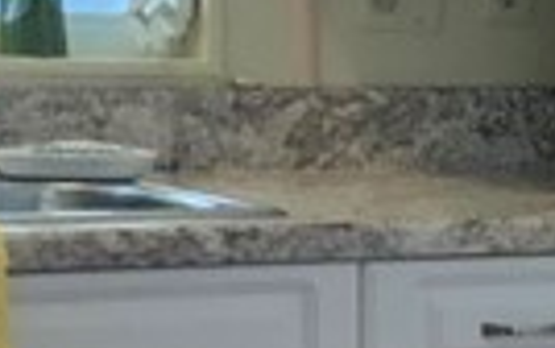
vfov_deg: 5.6
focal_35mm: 235
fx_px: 3557
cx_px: 1400
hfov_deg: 8.1
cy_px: 344
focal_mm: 3
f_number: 1.8
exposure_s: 1/60
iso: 160
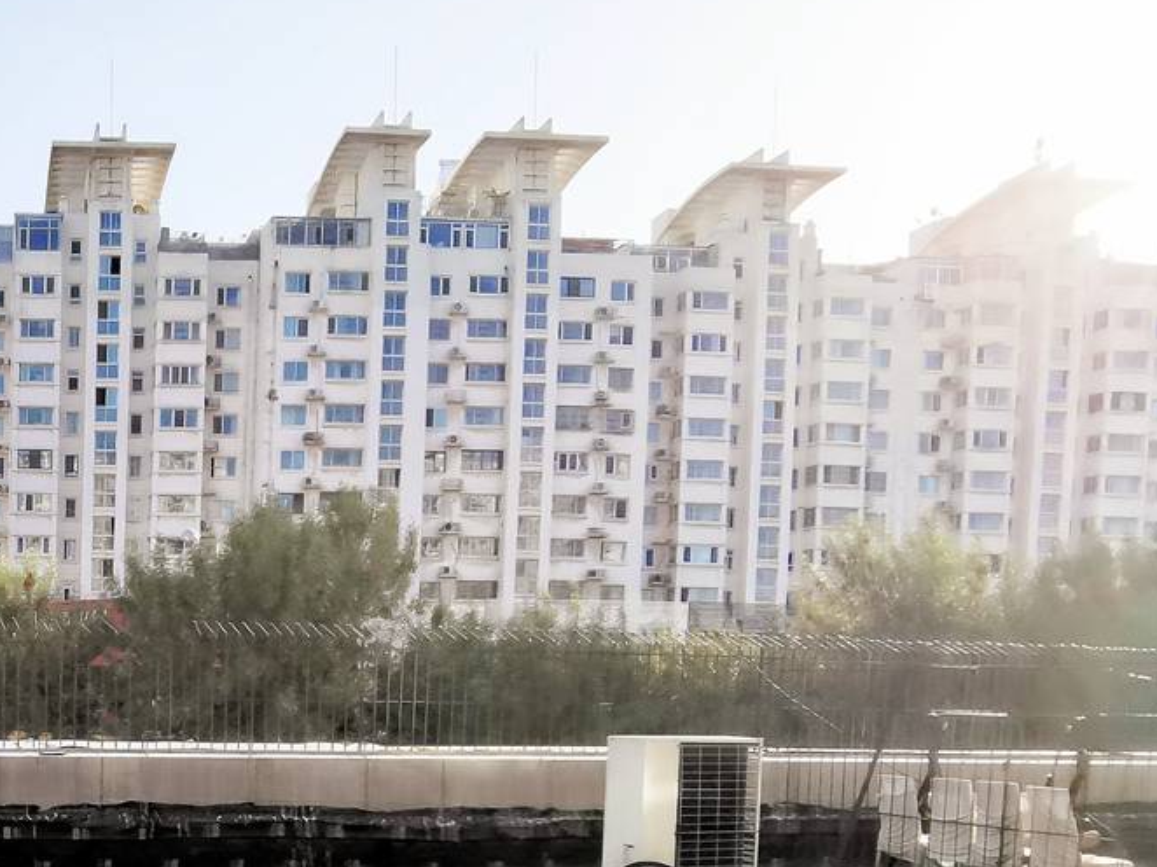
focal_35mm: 37
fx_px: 1236
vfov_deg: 36.3
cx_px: -9
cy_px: 780
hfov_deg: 42.9
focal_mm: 2.26
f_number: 2.2
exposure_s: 1/1842
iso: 50
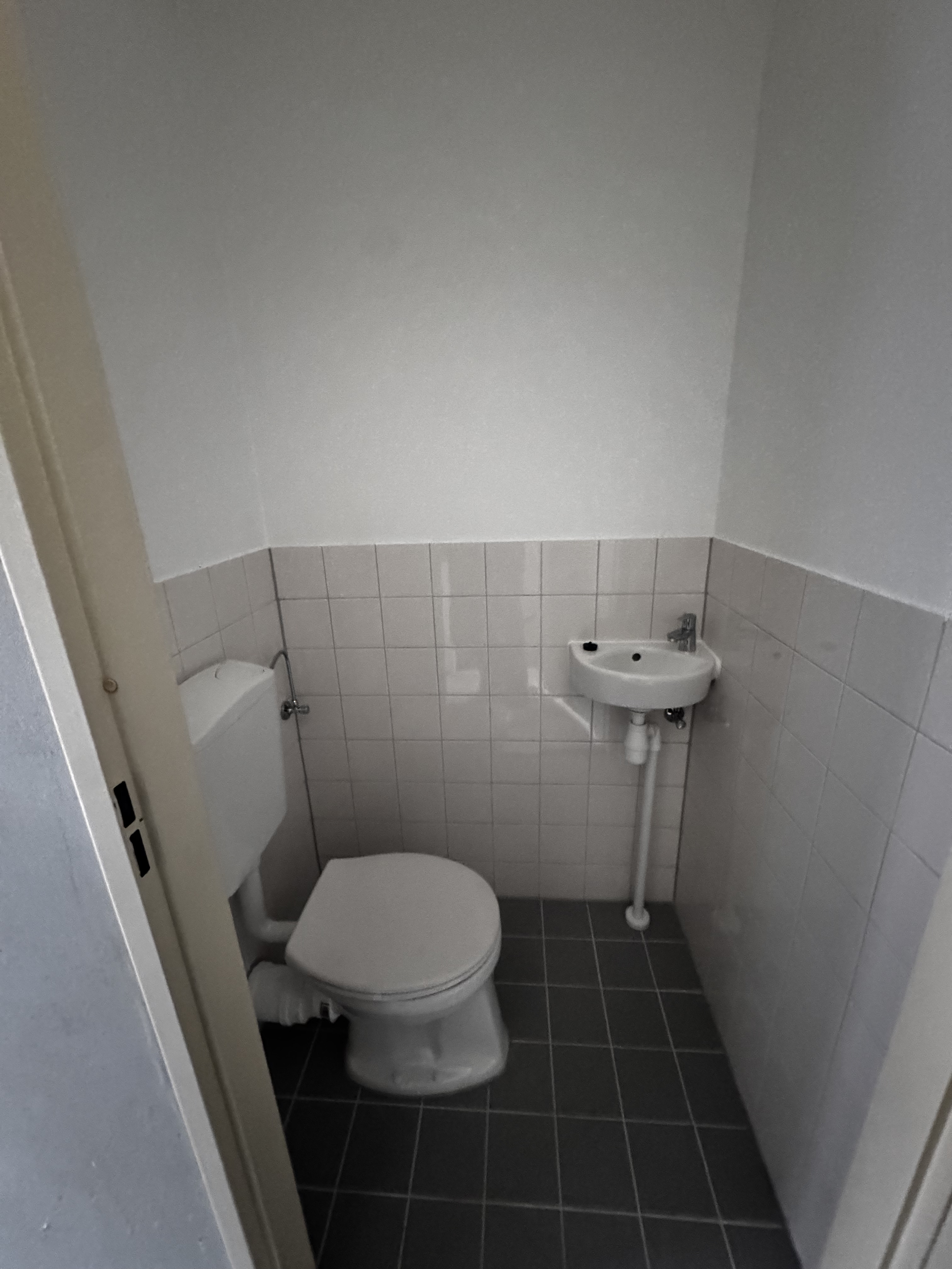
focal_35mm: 14
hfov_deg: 85.7
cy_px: 634
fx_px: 513
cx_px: 476
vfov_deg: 102.1
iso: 1250
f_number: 2.2
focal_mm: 2.22
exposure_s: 1/58
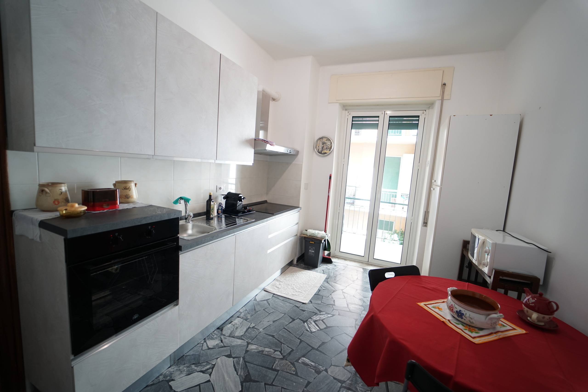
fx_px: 229
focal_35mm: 14
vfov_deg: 81.2
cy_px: 196
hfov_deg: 104.3
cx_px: 294
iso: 250
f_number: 2.8
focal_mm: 14
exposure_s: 1/60
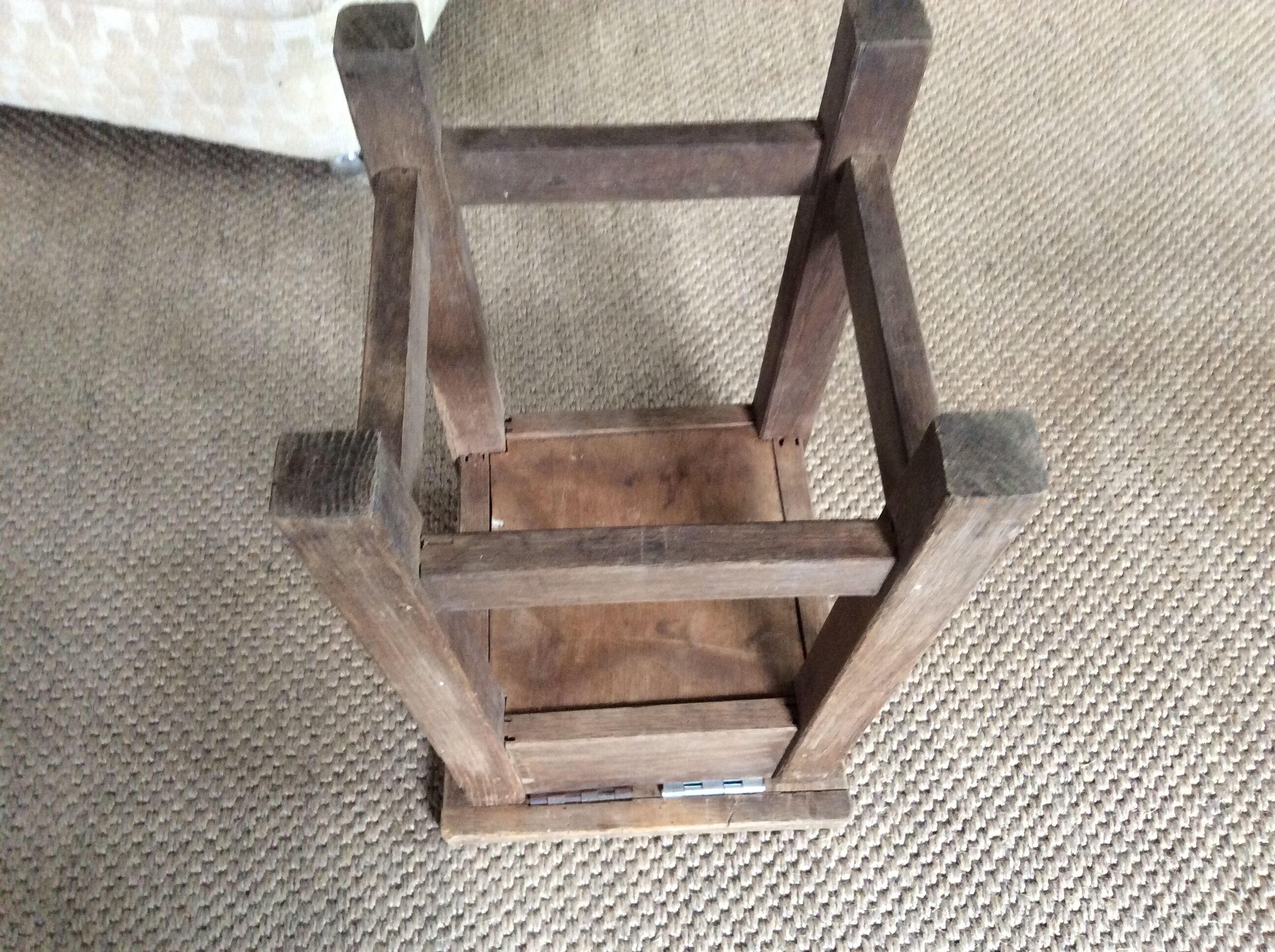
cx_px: 638
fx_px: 1177
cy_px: 476
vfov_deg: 44.1
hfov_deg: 56.9
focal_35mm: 32
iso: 160
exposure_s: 1/25
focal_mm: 3.3
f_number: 2.4
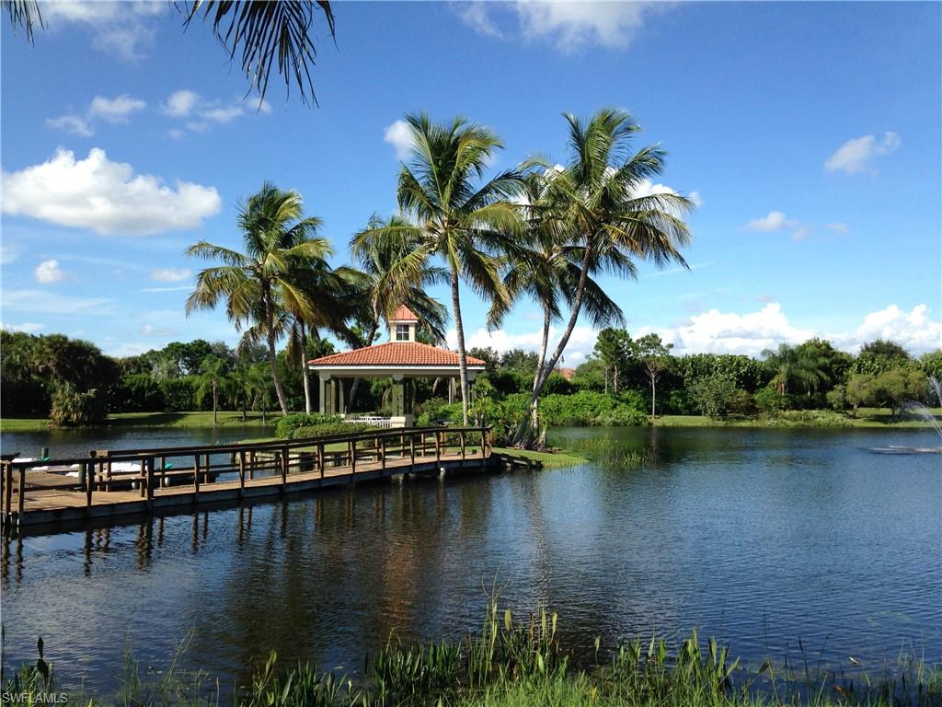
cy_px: 354
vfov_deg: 42.9
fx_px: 898
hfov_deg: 55.4
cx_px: 471
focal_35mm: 33
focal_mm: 4.12
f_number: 2.4
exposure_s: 1/1391
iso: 50
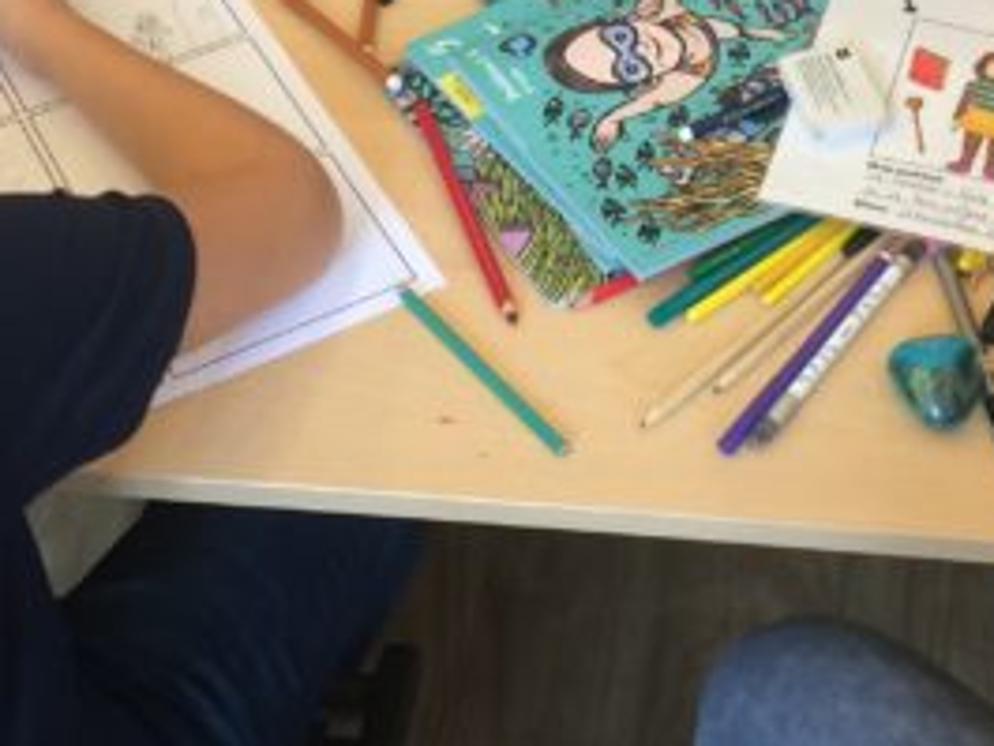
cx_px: 683
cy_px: -22
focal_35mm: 84
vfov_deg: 17.1
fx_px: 2413
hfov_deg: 23.1
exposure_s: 1/33
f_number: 2.2
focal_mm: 4.15
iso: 100
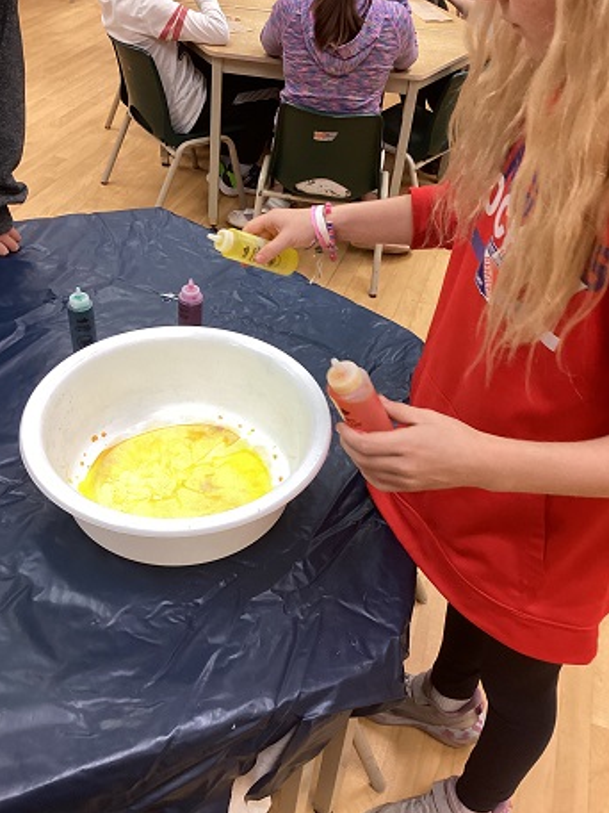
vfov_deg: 53.9
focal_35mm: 34
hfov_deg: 41.8
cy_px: 378
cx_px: 318
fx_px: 798
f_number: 2.4
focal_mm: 3.3
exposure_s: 1/60
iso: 125
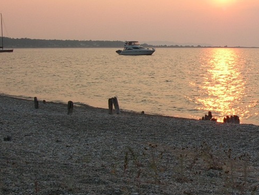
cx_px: 234
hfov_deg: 26.5
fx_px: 531
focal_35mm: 71
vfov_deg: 20.7
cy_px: 80
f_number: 5.6
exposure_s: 1/140
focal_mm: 5.8
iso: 50
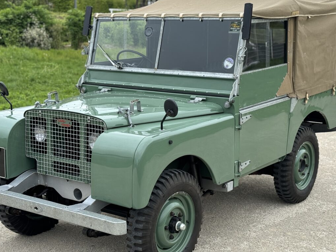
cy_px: 141
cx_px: 165
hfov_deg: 31.2
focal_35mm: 62
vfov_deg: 23.6
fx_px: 602
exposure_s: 1/995
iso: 64
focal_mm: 6.76
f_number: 1.78
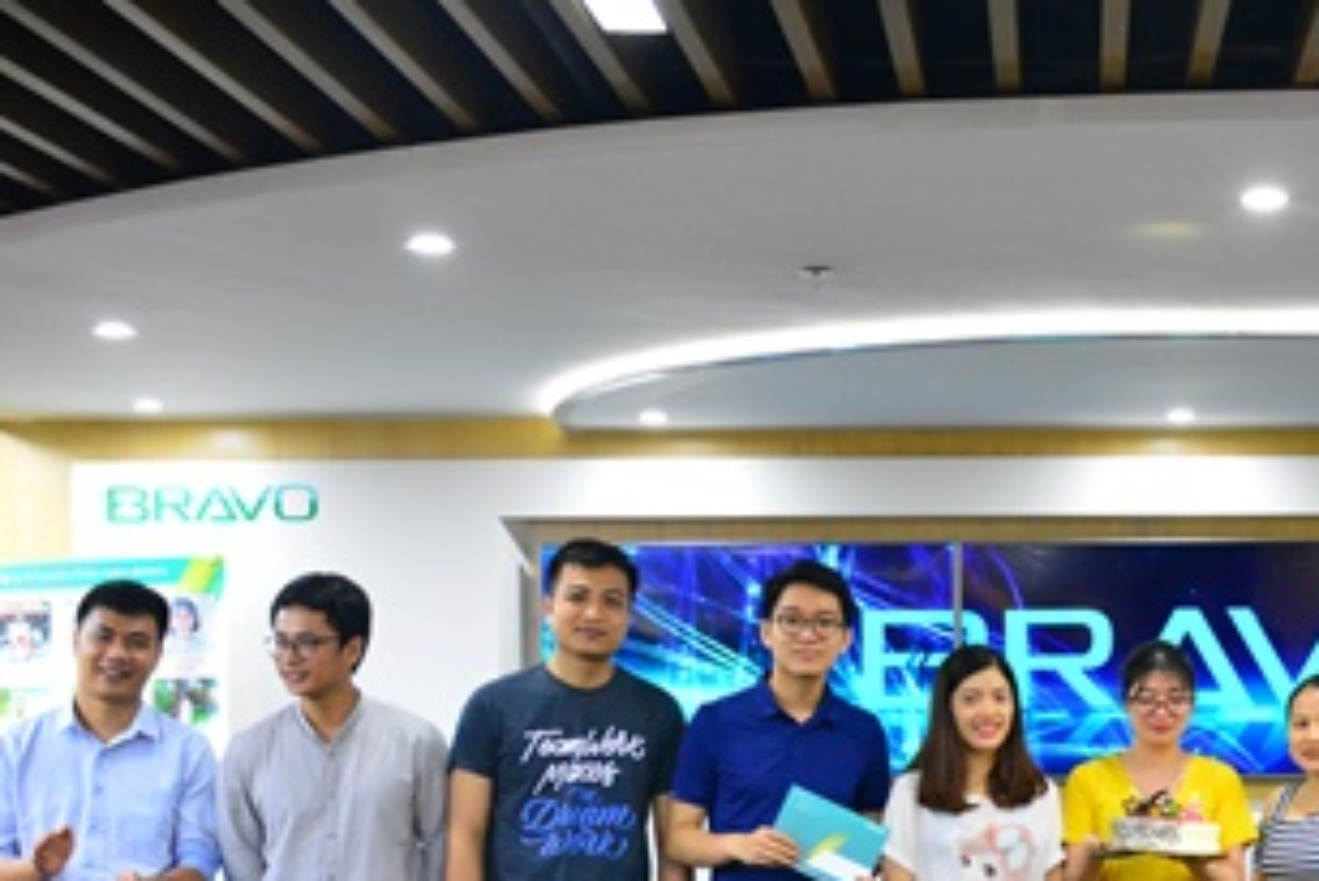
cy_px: 746
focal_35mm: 62
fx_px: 2269
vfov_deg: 21.6
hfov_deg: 31.5
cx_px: 1061
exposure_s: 1/160
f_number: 4
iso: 3200
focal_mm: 23
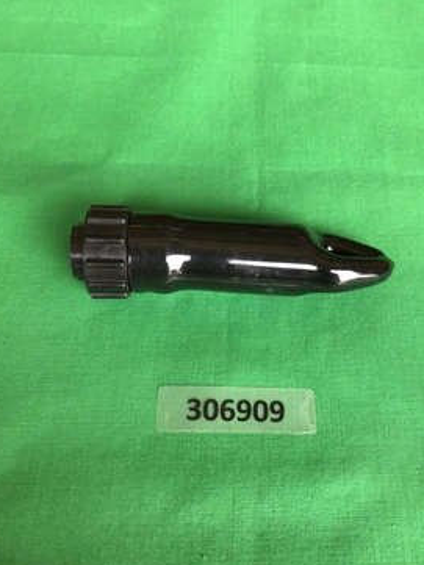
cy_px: 299
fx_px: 506
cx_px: 225
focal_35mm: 31
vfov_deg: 58.3
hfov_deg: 45.4
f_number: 1.8
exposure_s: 1/120
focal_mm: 3.99
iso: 25
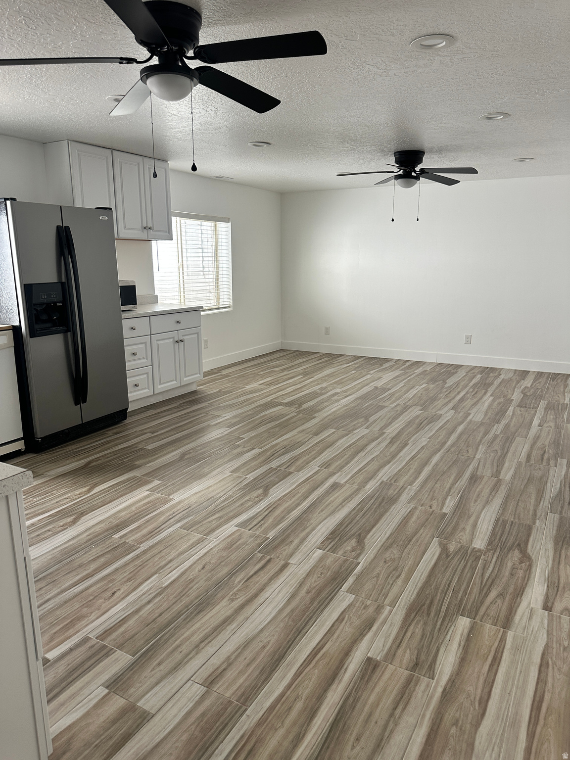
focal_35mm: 24
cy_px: 380
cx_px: 285
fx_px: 527
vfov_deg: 71.6
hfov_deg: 56.8
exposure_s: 1/120
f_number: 1.78
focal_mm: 6.86
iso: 160
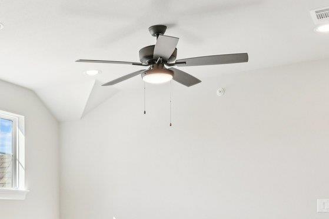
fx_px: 502
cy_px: 211
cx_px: 47
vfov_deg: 23.7
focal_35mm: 55
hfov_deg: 34.7
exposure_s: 1/45
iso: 100
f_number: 6.7
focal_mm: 15
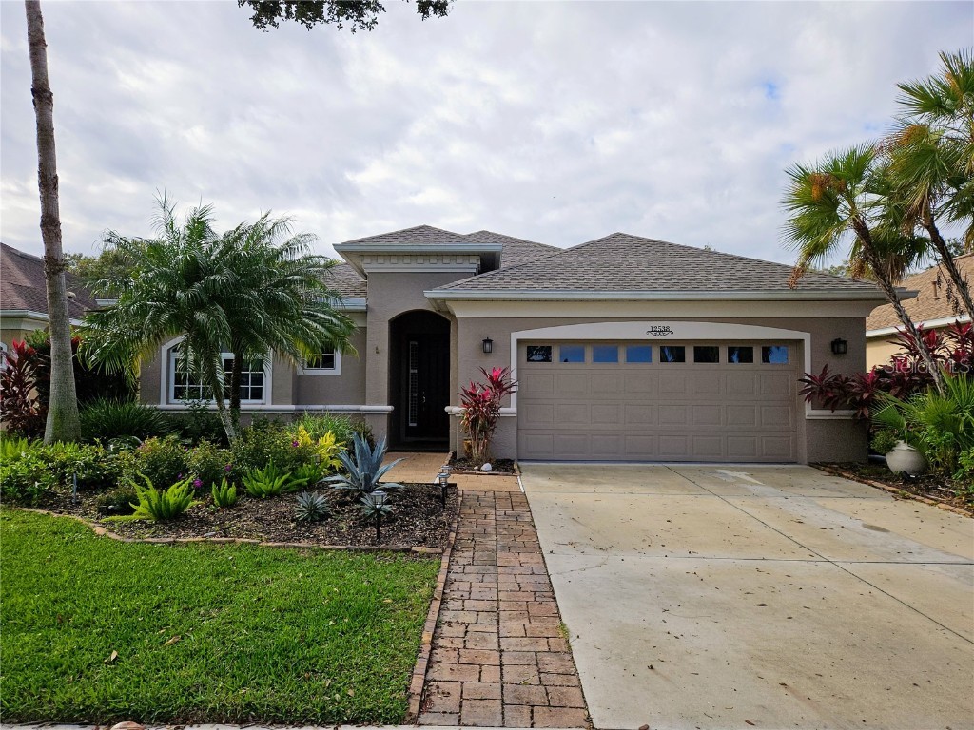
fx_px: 647
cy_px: 365
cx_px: 487
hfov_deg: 73.9
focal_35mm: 23
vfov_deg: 58.9
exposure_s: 1/1884
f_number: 1.8
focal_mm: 5.4
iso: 25
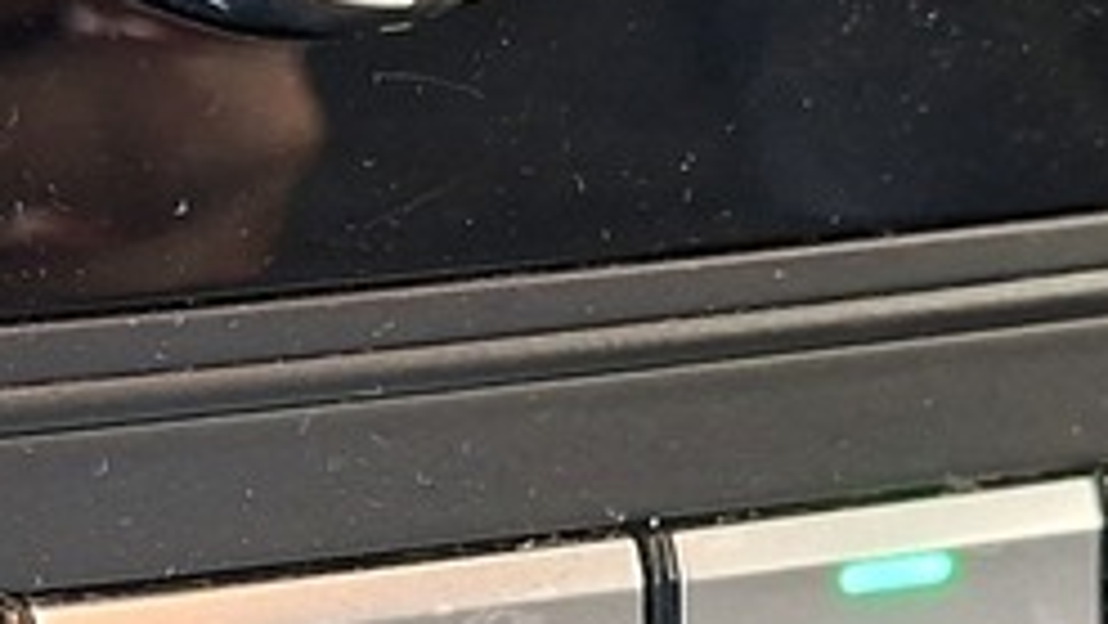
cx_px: 54
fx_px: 4290
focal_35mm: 146
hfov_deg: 14.5
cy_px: 741
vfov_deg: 8.2
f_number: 1.8
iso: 500
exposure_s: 1/25
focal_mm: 5.54
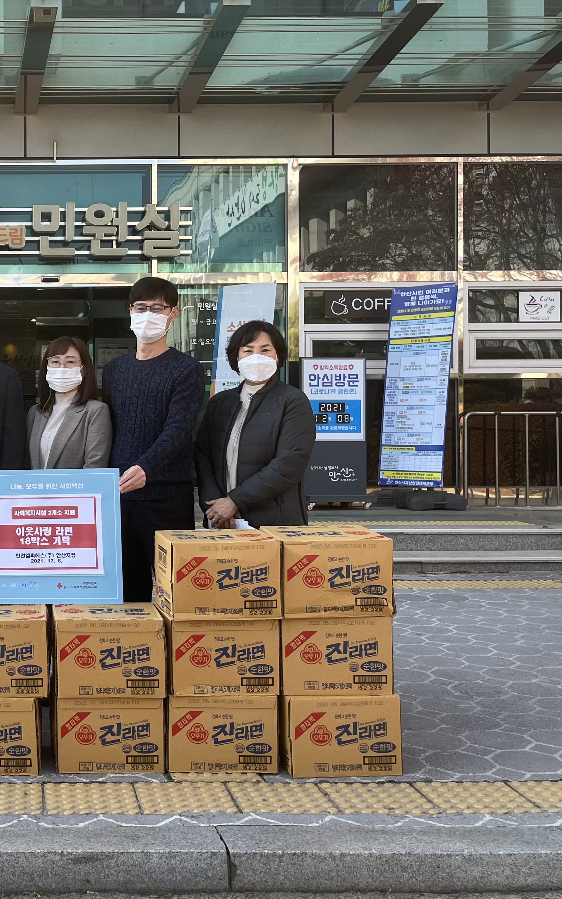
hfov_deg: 31.9
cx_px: 5
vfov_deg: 52.8
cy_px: 447
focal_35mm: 37
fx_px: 907
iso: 50
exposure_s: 1/804
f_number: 1.6
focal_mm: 5.1
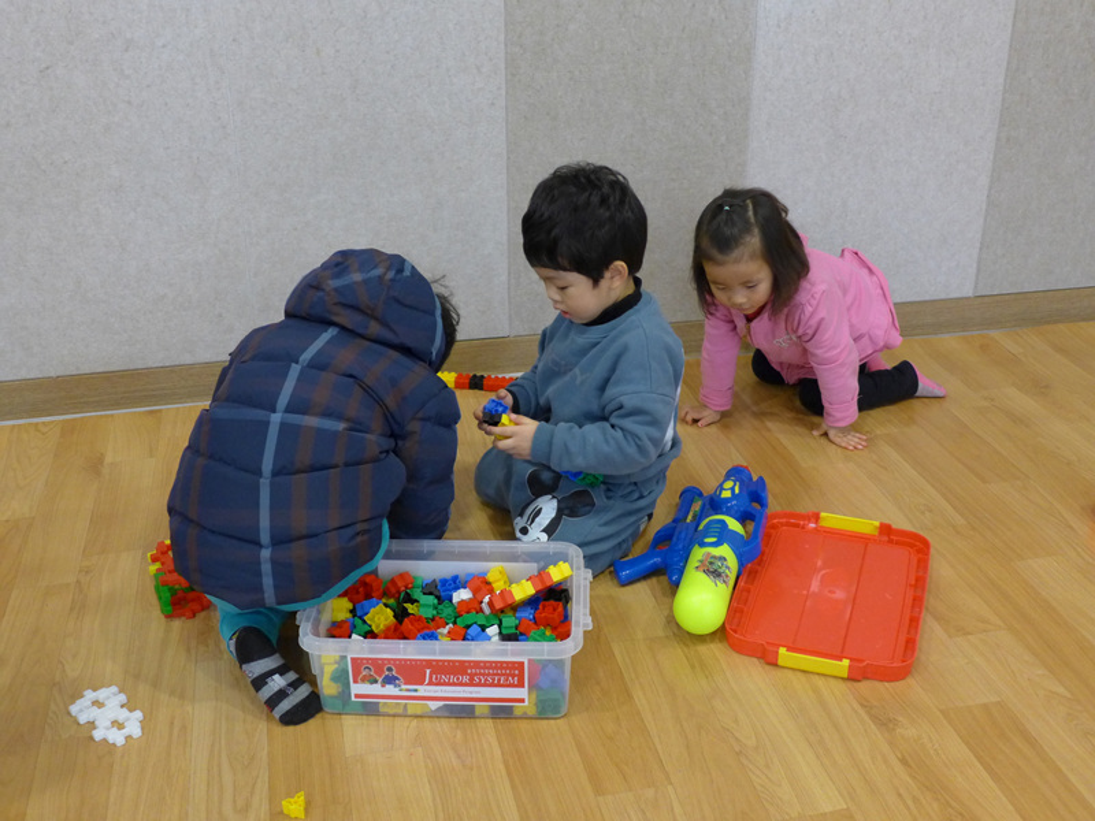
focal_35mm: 40
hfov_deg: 46.8
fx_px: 1265
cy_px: 410
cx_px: 548
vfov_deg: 36.0
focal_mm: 7.9
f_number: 1.7
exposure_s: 1/160
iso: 640
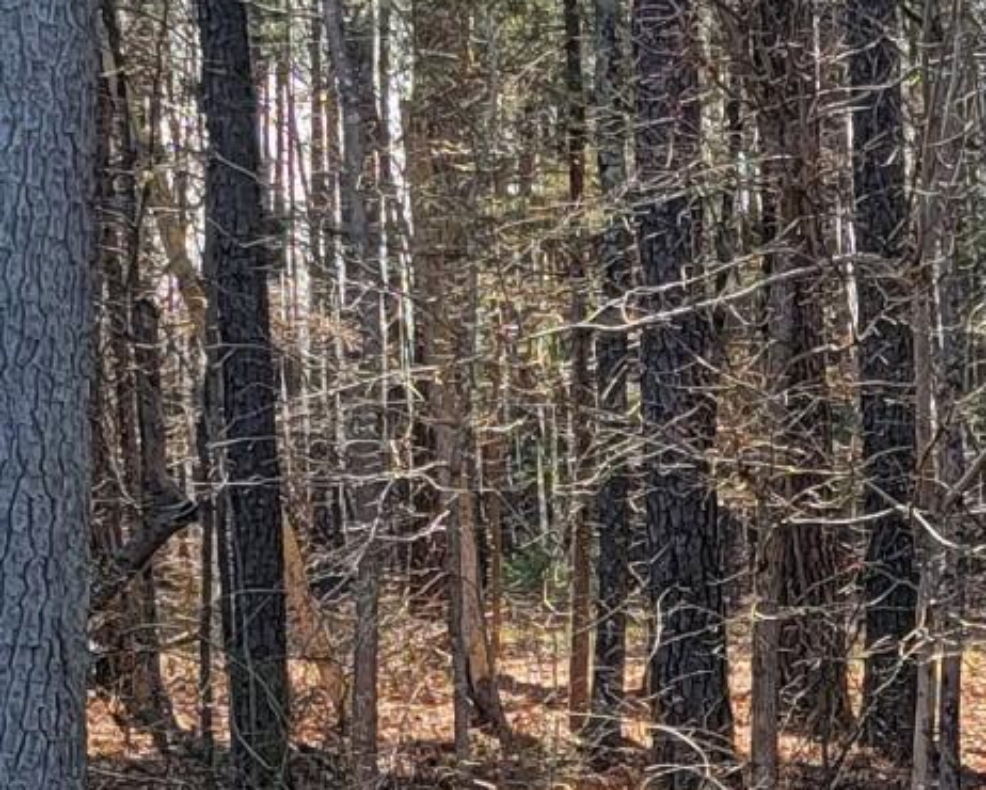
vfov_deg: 10.1
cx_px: 948
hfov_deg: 12.5
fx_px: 4438
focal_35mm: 152
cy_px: 606
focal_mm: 6.7
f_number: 1.8
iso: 16
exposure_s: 1/225
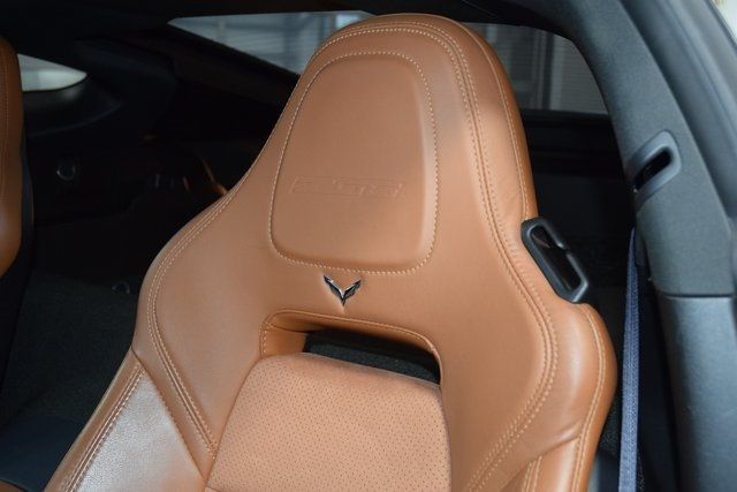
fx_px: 829
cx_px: 368
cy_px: 246
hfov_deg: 47.9
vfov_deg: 33.0
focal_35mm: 40
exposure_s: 1/60
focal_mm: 27
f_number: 3.8
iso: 2000
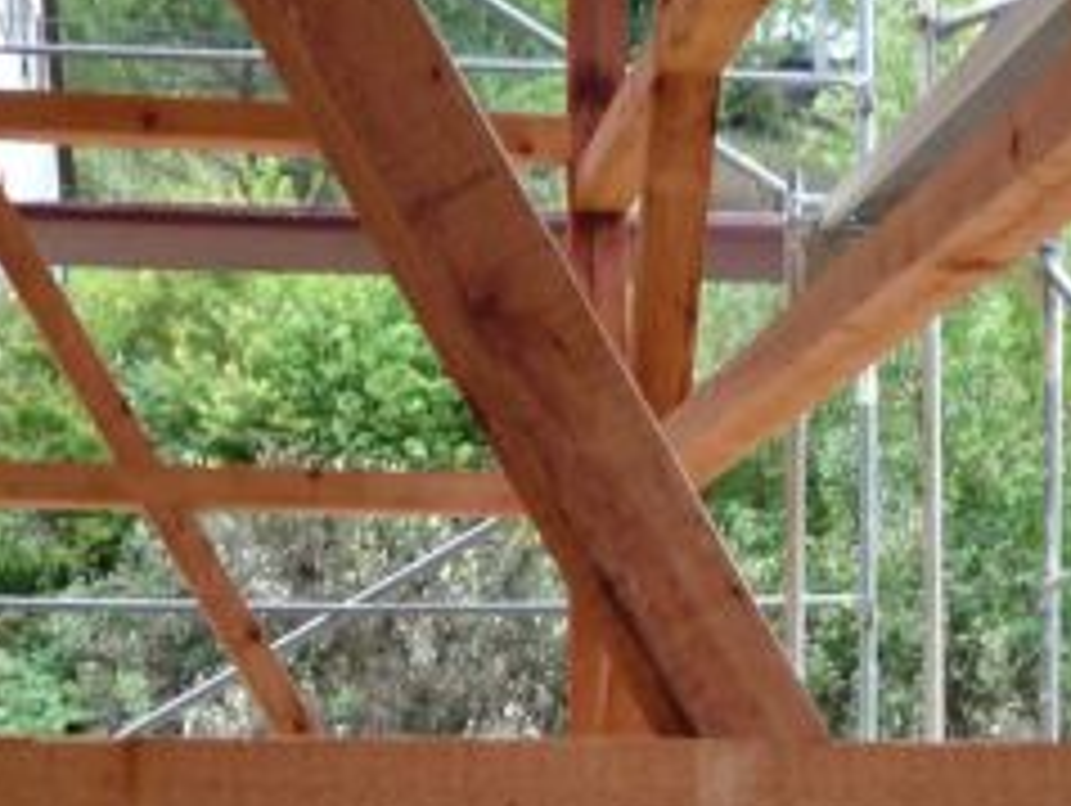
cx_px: 684
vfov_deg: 16.3
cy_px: 1049
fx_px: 2663
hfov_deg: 22.7
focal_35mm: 86
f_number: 3.5
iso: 250
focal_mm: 5.3
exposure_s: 1/30
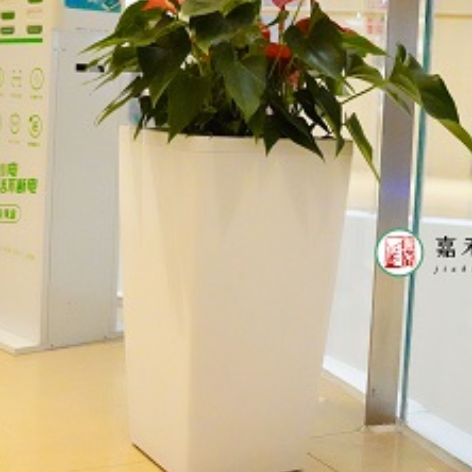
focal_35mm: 58
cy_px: 138
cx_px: 181
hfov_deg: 29.5
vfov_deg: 29.2
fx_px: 895
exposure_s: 1/8000
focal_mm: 28
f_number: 2.8
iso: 40000
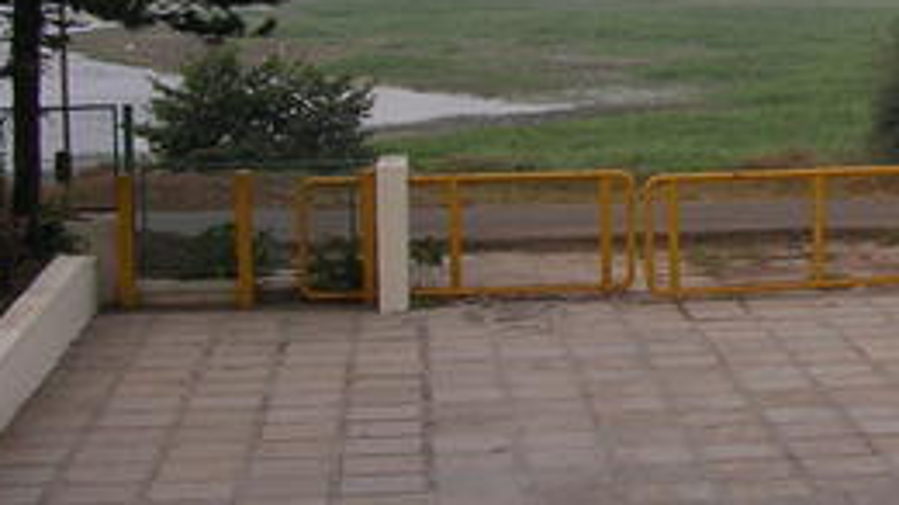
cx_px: 1037
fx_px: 2430
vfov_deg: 11.8
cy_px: 66
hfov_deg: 19.9
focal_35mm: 102
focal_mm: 5.8
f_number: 2.8
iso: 50
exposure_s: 1/317
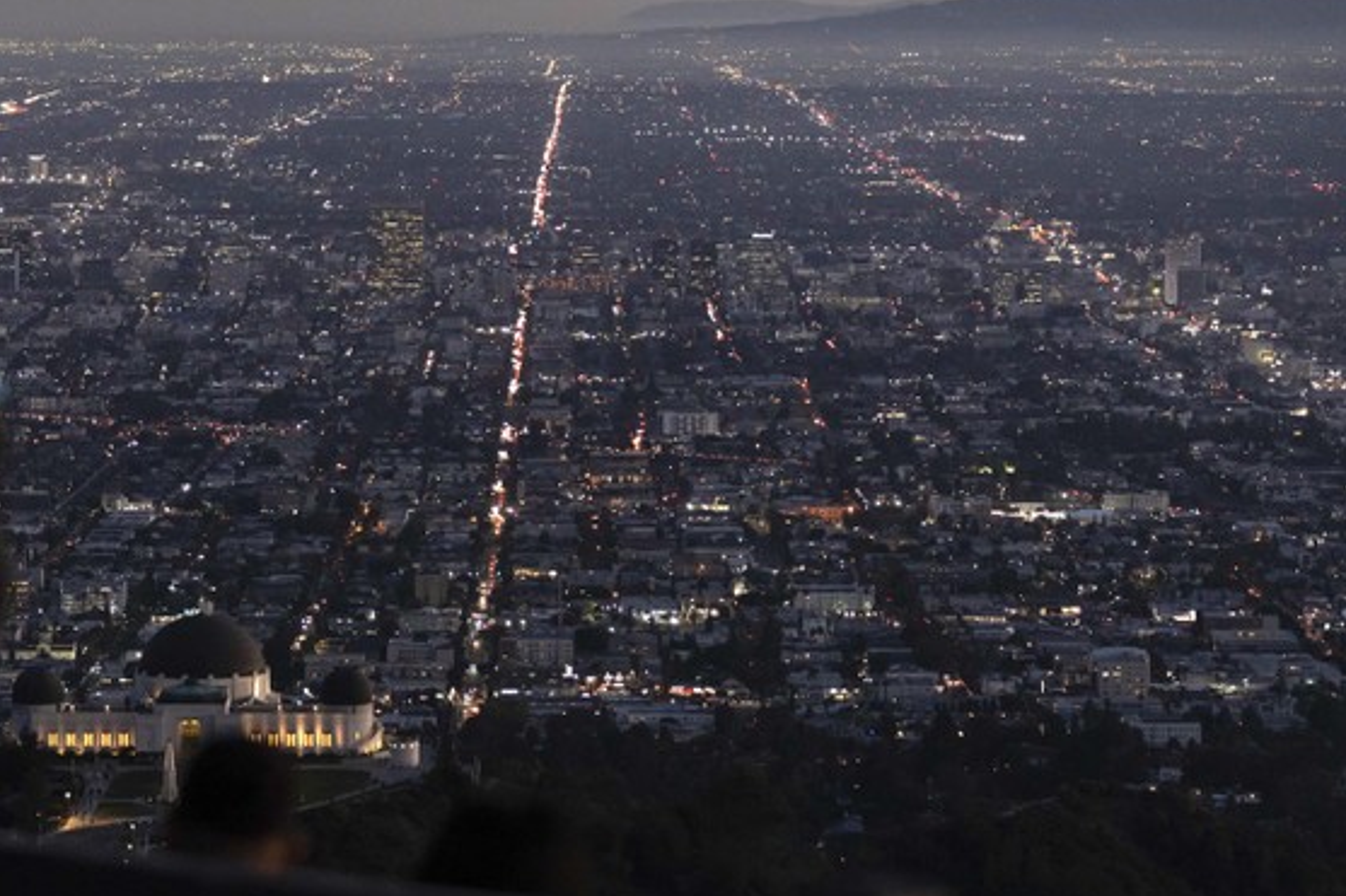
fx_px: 5681
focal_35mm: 152
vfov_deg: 9.0
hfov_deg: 13.5
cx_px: 389
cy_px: 437
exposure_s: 1/200
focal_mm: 94
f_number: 2.8
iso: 3200
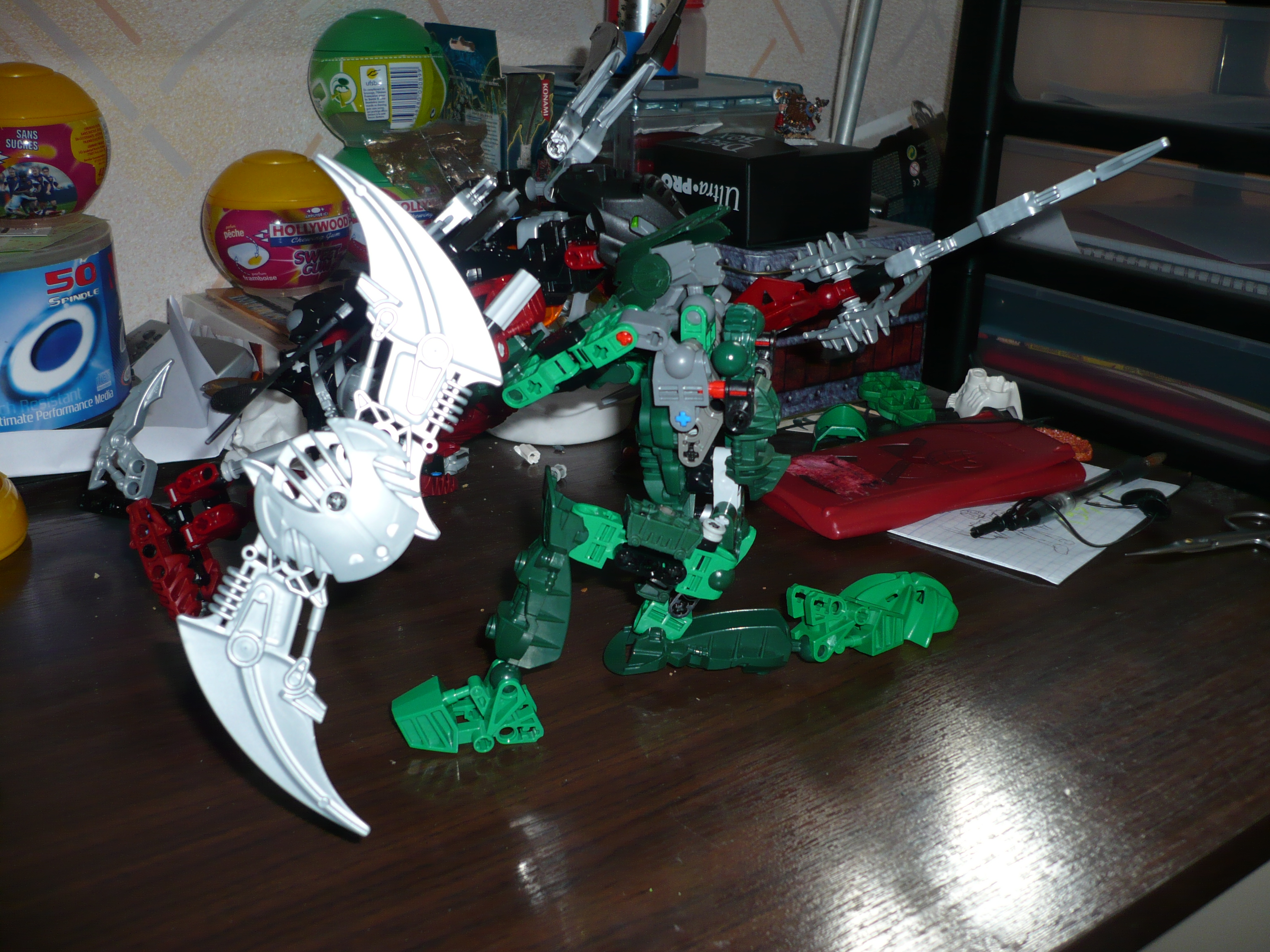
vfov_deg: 40.7
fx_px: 1284
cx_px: 635
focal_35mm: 35
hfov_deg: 52.6
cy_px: 476
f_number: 2.8
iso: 100
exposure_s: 1/30
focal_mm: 5.8
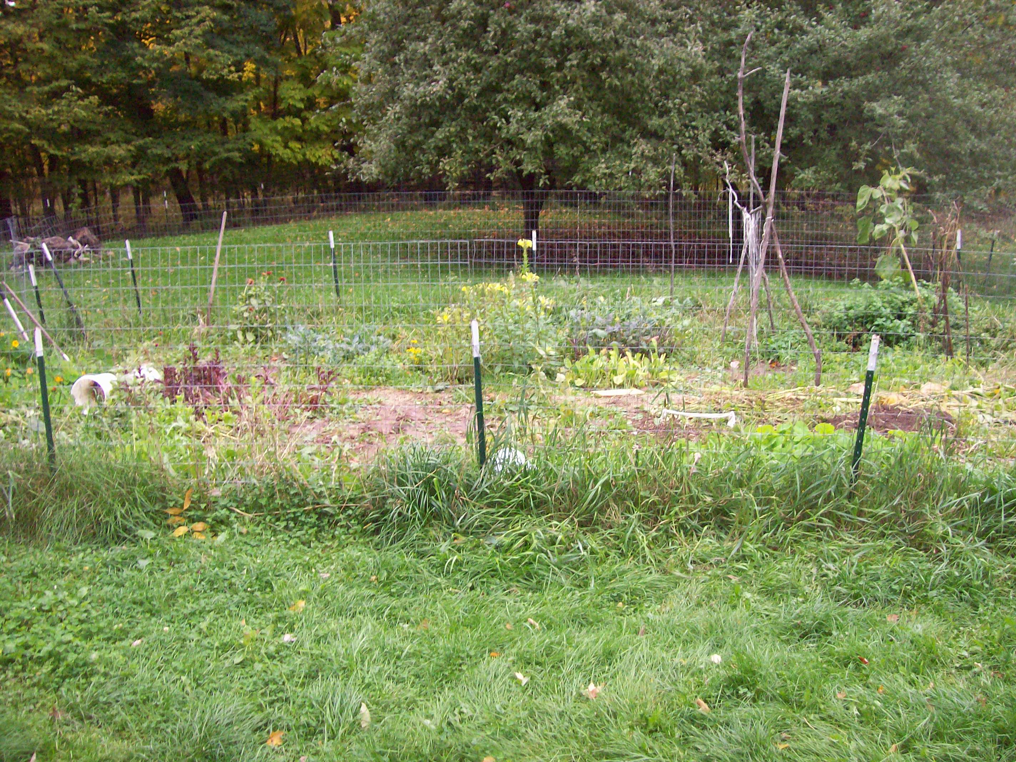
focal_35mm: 36
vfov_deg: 39.6
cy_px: 381
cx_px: 508
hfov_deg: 51.4
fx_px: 1056
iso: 140
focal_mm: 6
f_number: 2.7
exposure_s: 1/74.4
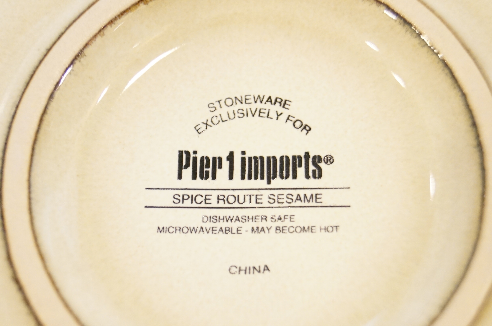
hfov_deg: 24.7
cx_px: 246
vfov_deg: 16.5
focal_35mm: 82
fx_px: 1126
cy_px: 163
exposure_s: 1/40
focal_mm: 55
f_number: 5.6
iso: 3200
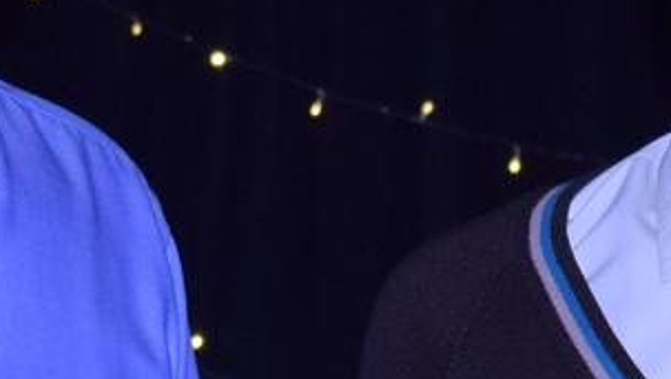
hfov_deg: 5.0
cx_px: 870
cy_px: 195
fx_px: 7614
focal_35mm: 428
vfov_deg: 2.8
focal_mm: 55
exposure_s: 1/60
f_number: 8
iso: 1000
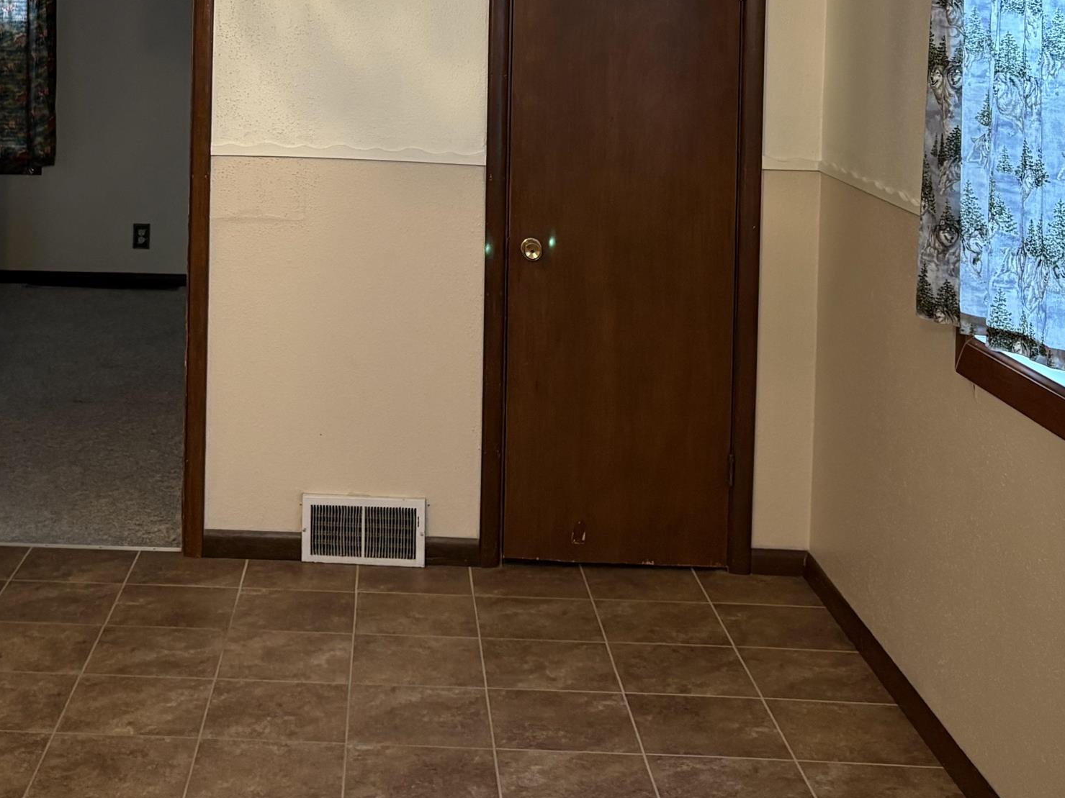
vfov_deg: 25.7
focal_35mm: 54
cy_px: 6
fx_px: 1661
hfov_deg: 34.9
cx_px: 297
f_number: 1.6
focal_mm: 5.96
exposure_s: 1/60
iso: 250
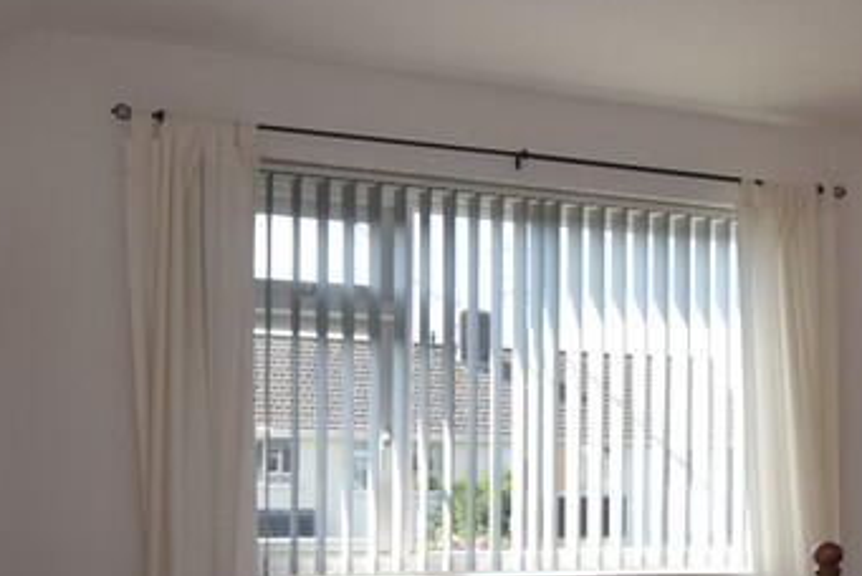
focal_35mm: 45
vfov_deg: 28.9
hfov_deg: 40.9
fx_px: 1078
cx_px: 738
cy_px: 504
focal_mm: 10
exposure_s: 1/200
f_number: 7.1
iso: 400
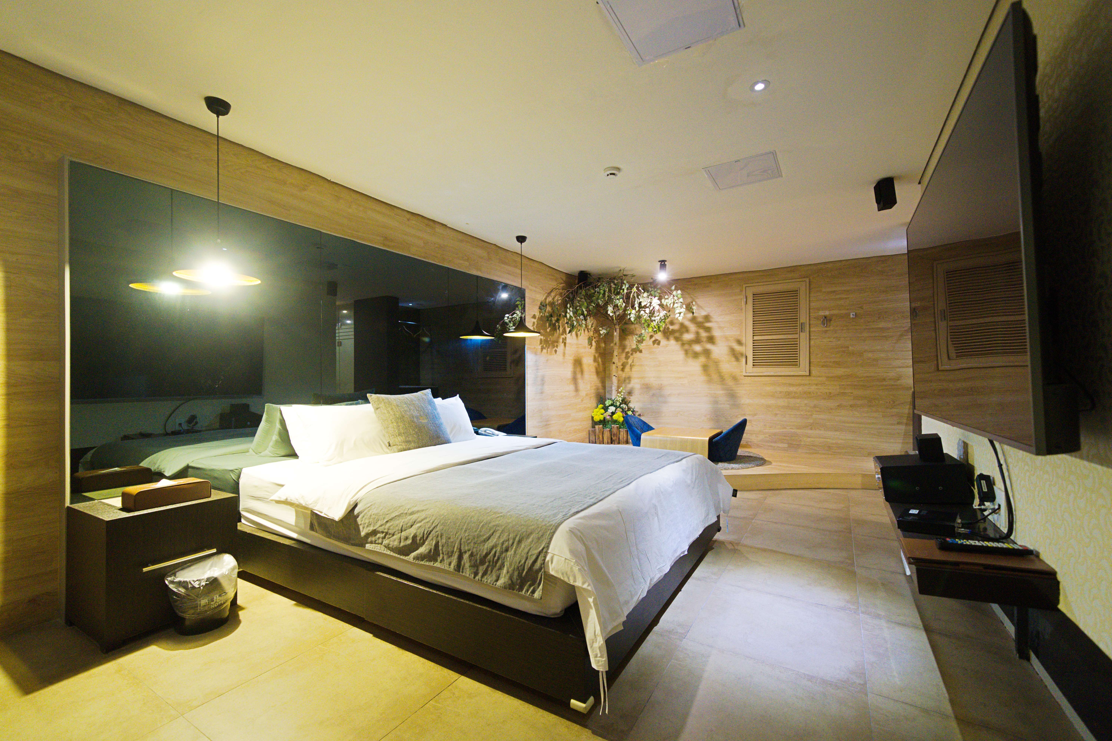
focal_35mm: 15
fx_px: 463
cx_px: 556
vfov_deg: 77.3
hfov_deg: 100.4
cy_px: 370
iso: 2000
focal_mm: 15
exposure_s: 1/13
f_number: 4
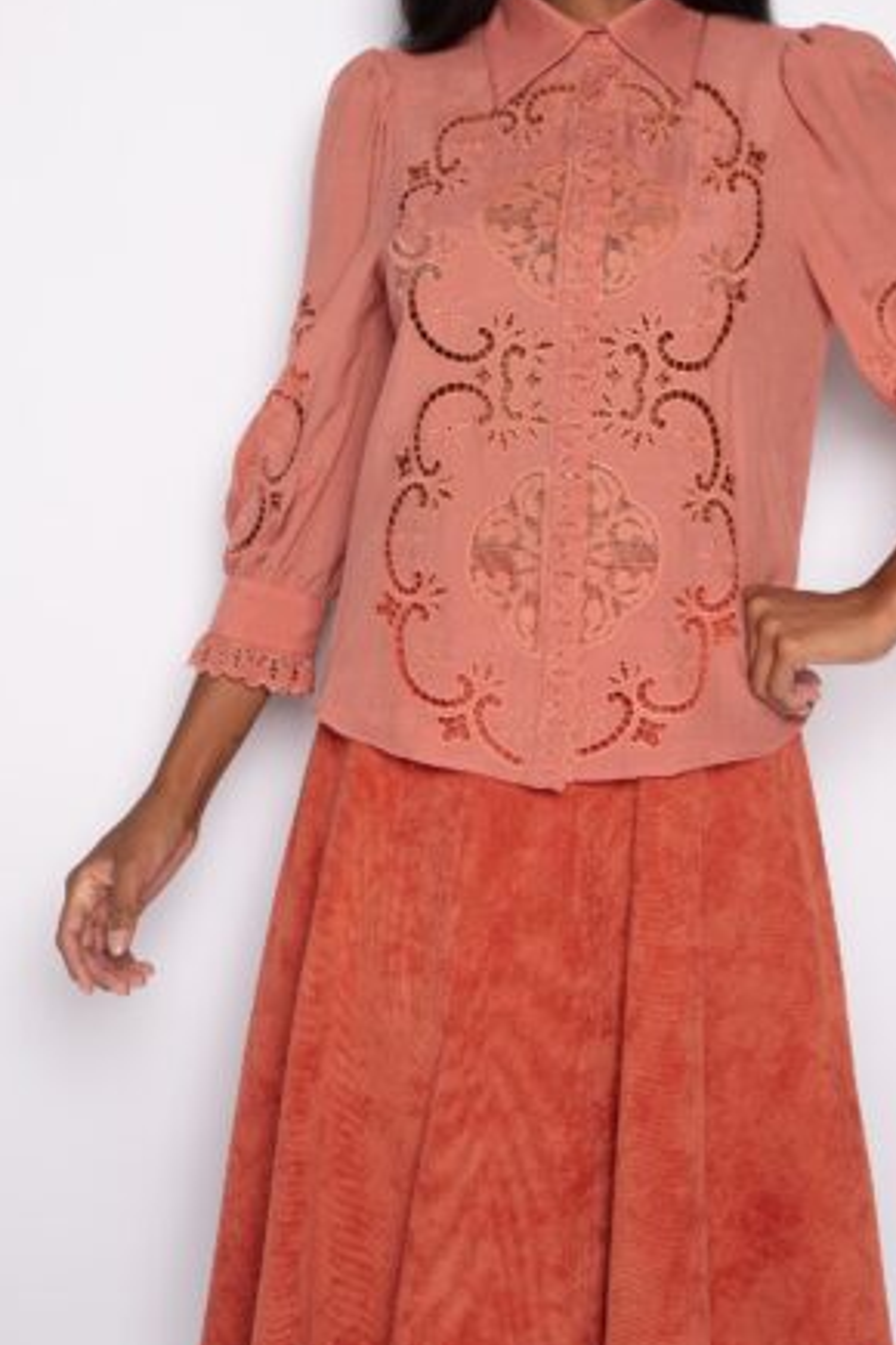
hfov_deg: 23.3
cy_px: 441
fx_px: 2165
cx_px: 587
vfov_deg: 34.1
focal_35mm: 58
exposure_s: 1/160
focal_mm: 42
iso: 200
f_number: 7.1
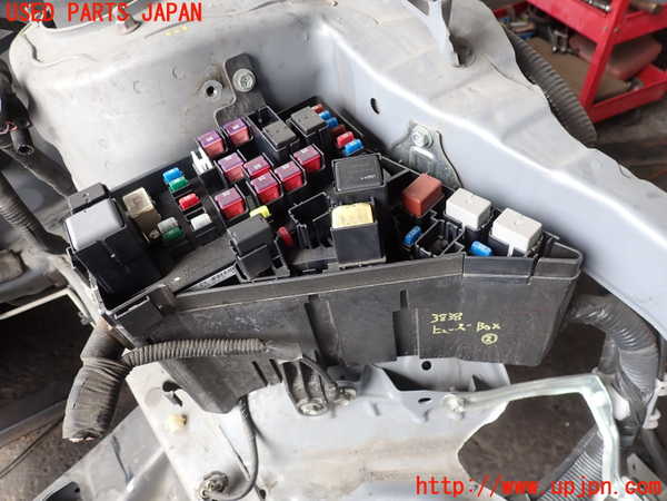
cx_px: 334
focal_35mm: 25
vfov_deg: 54.9
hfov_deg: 69.4
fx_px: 482
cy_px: 250
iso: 100
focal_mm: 4.5
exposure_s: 1/80
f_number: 2.8
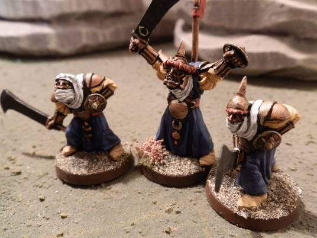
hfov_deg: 63.4
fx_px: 256
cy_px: 119
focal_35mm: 28
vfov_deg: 49.7
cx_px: 158
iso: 400
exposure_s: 1/50
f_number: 3.1
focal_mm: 5
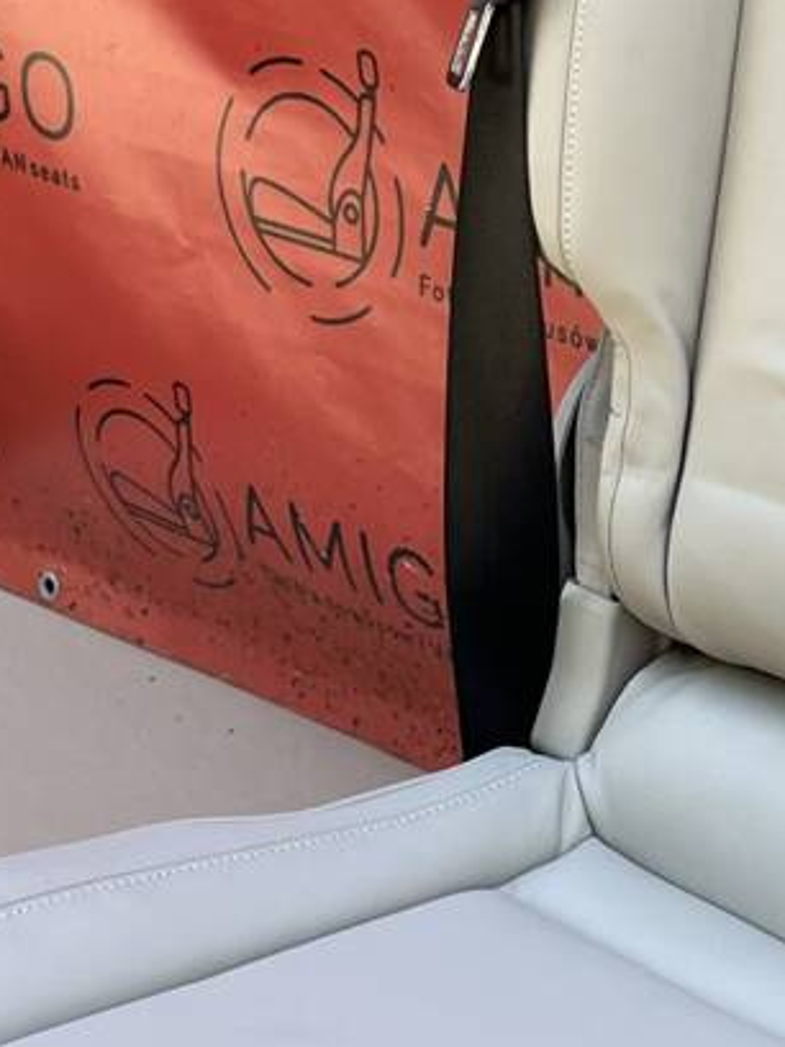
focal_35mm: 102
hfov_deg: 14.2
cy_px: 482
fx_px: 3084
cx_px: 829
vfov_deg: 19.3
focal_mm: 5.1
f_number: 1.6
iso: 50
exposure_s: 1/327
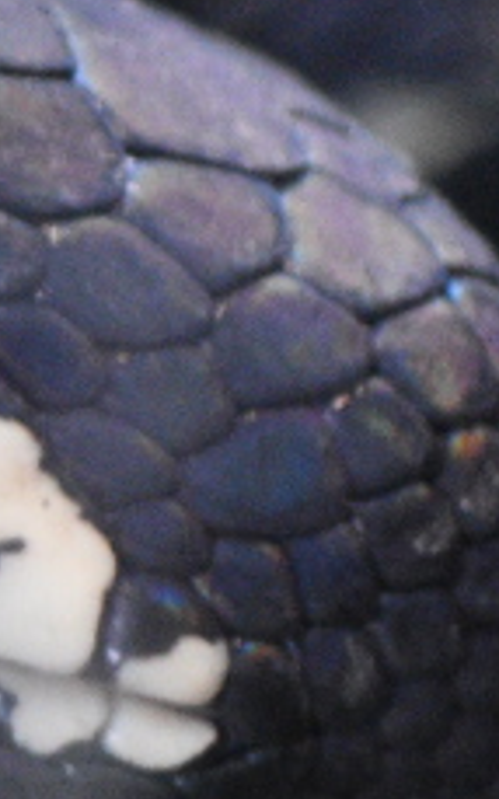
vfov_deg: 1.1
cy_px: 237
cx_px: -412
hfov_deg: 0.7
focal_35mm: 1947
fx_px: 42391
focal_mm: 180
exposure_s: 1/125
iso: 2000
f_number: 5
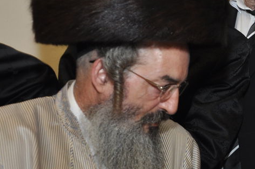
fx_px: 757
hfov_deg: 17.9
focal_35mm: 107
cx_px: 331
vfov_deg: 12.7
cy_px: 118
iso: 400
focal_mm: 24
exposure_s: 1/60
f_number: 5.6
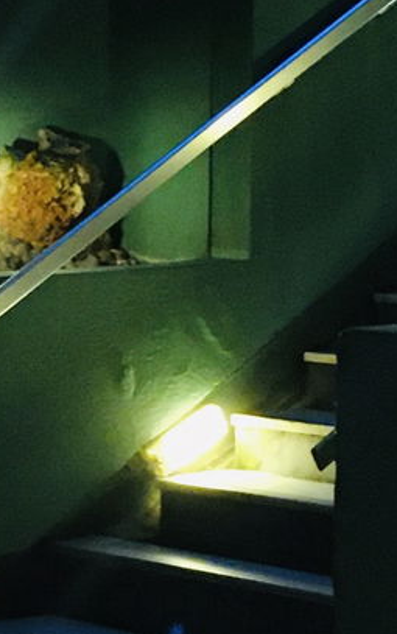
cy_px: 412
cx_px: 31
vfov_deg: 13.0
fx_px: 2782
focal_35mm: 161
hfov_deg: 8.1
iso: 250
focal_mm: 4.15
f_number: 2.2
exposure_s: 1/33
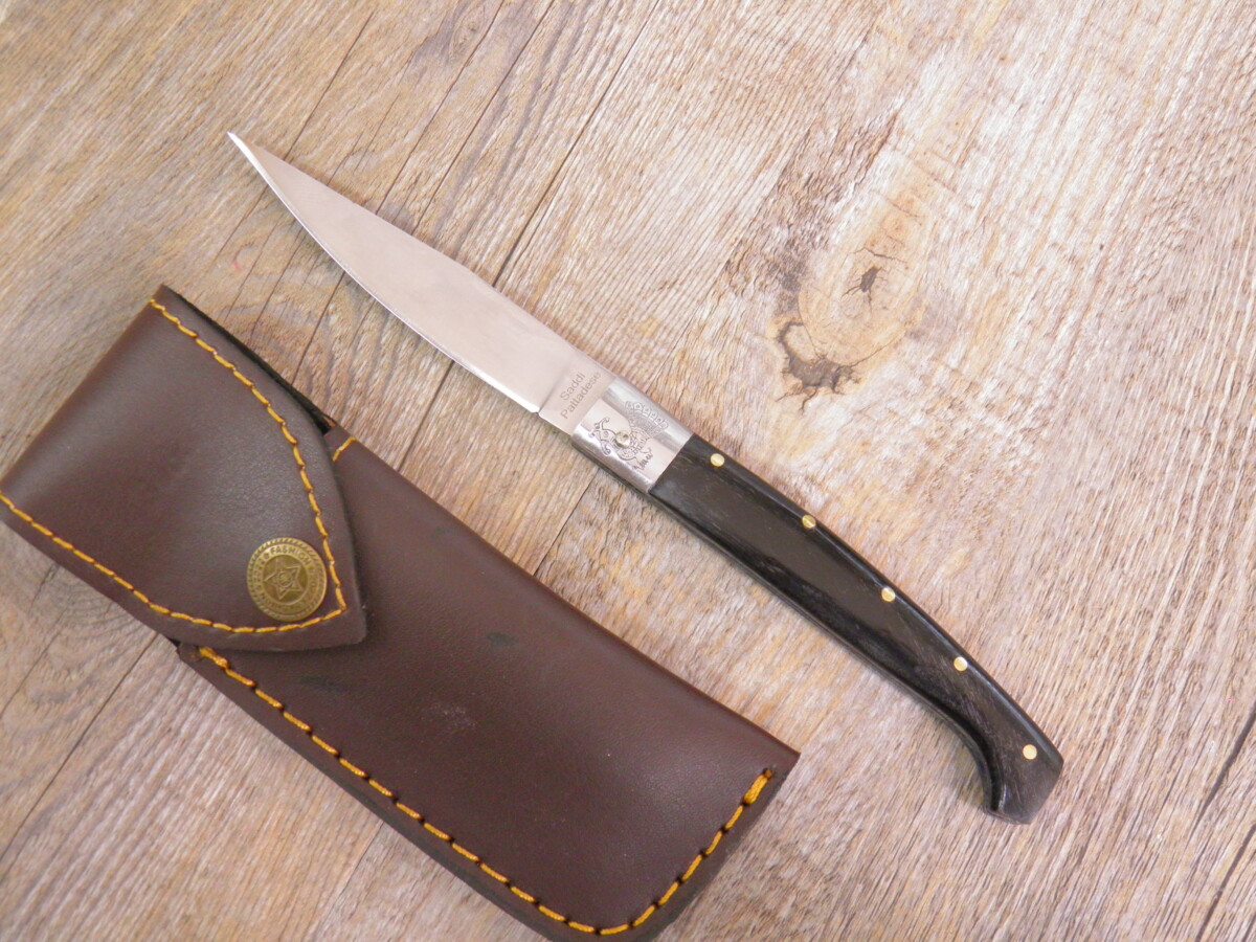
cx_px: 628
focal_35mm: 49
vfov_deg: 29.7
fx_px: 1778
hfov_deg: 38.9
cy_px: 471
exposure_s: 1/8
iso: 200
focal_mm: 8.9
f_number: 3.5
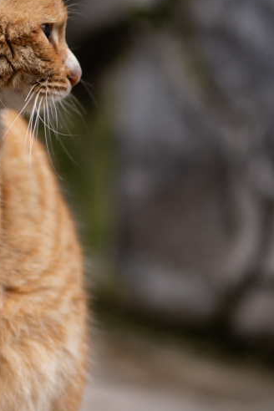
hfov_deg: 4.5
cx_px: -8
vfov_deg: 6.8
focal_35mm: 302
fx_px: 3448
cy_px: 195
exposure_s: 1/640
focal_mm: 145
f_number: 2.8
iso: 100
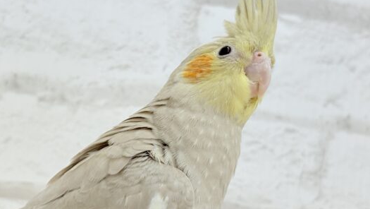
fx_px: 677
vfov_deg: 17.5
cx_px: 145
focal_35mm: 69
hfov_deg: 30.5
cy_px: 143
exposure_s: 1/100
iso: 80
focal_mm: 5.96
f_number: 1.6
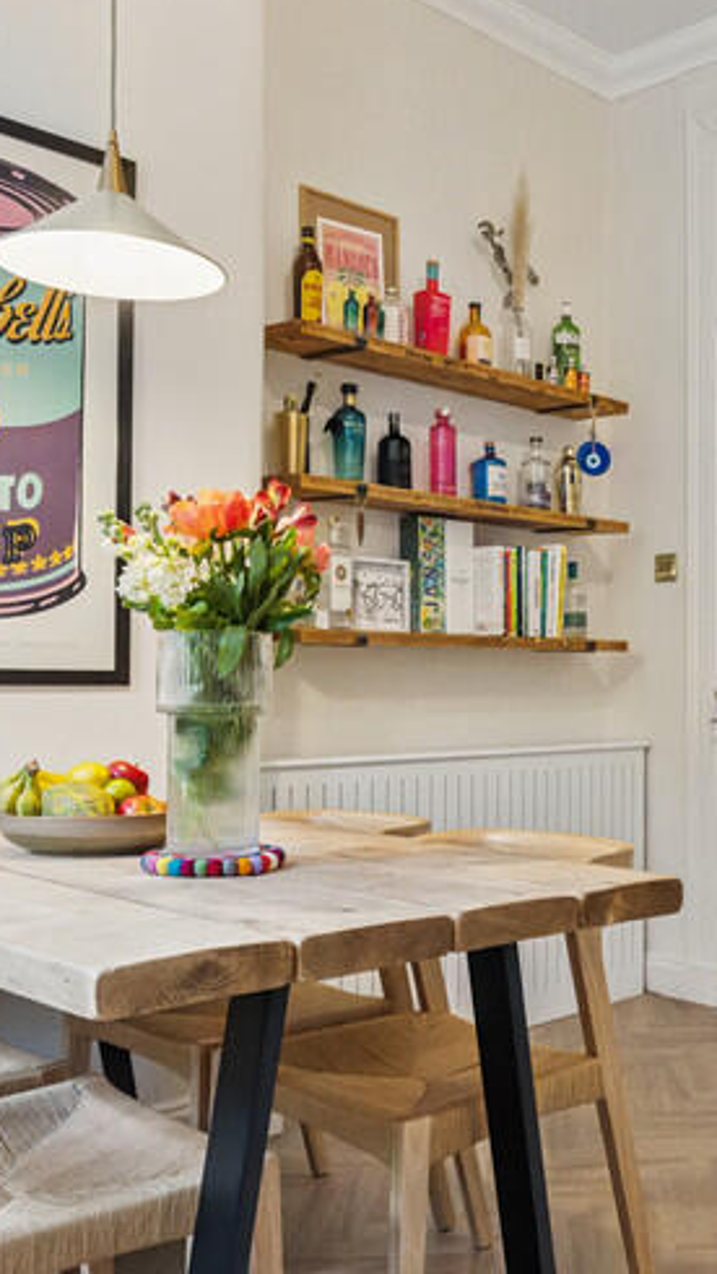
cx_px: 675
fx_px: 1182
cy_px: 664
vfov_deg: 56.6
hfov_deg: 31.8
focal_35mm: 35
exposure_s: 1/100
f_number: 7.1
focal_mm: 16
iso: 6400
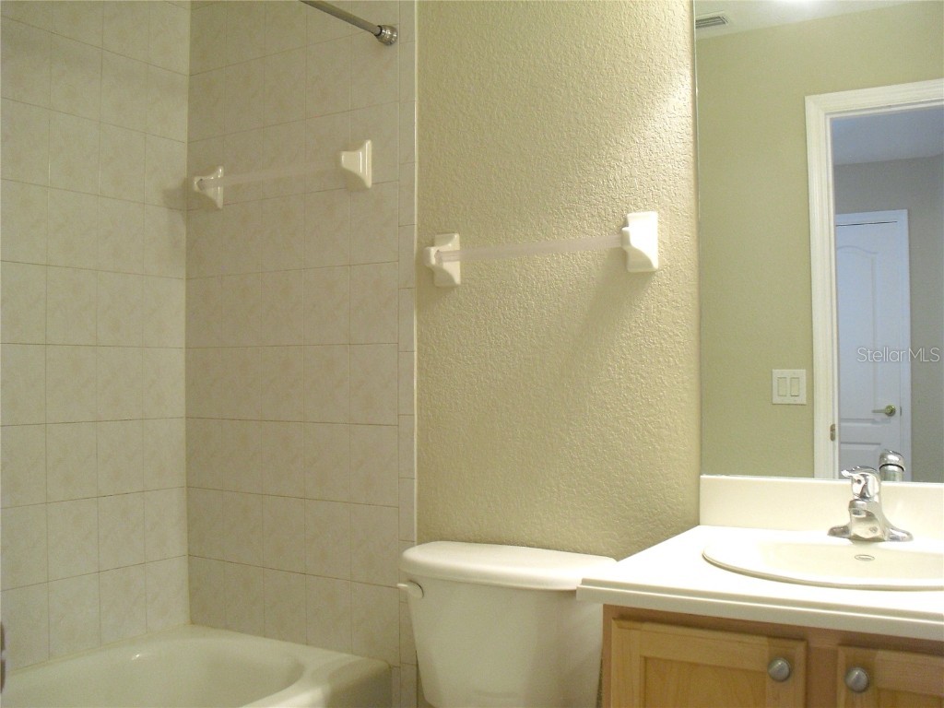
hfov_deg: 51.4
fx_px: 982
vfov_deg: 39.7
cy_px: 354
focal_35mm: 36
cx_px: 472
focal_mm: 6.3
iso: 200
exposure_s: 1/25
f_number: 3.1
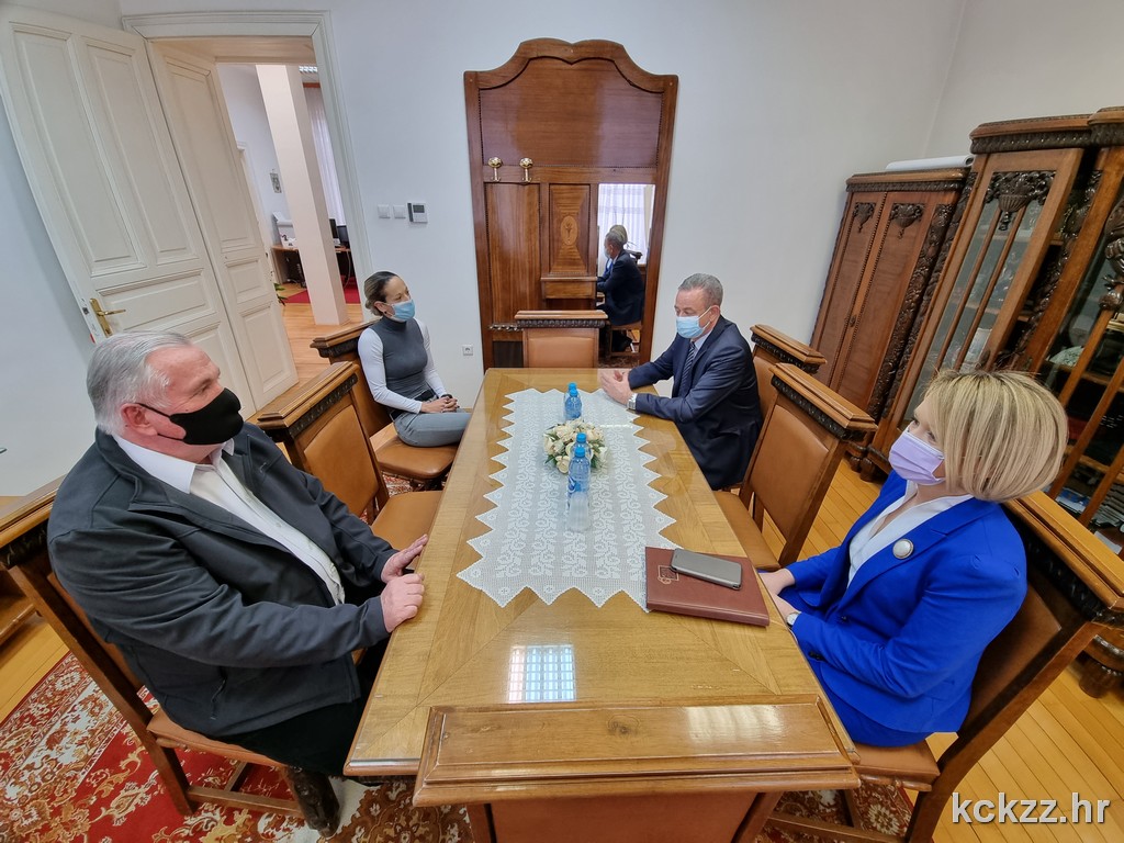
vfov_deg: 89.9
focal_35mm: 13
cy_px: 422
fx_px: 422
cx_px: 562
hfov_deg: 106.2
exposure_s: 1/50
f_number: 2.2
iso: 160
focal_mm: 2.2
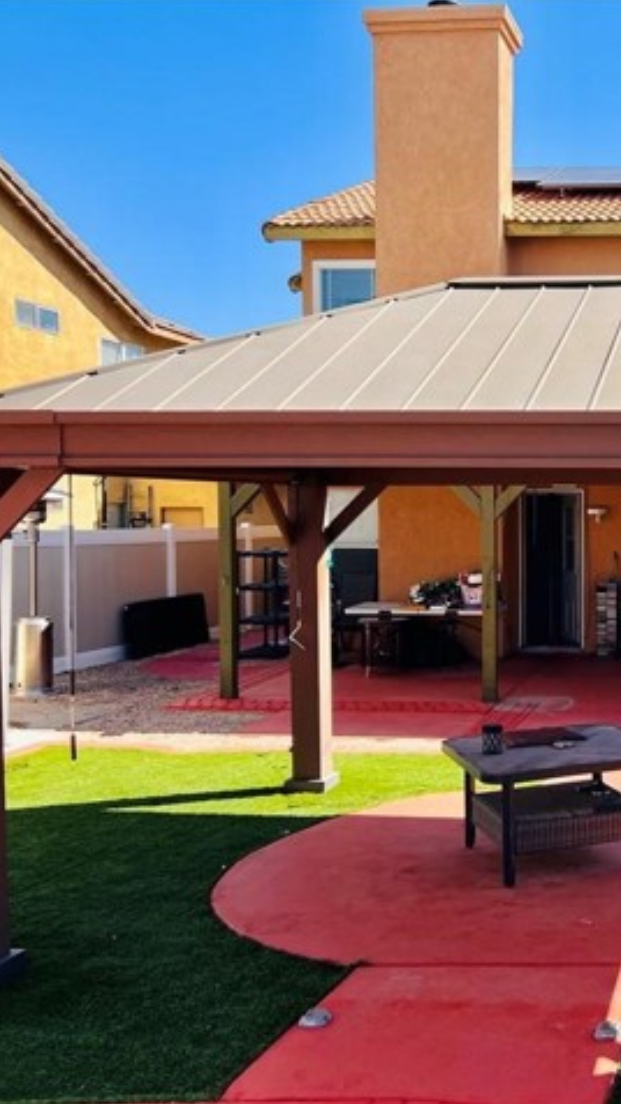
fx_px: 1113
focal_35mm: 38
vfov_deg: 52.8
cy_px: 551
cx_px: 658
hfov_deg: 28.7
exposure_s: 1/2353
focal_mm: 5.7
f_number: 1.5
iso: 50
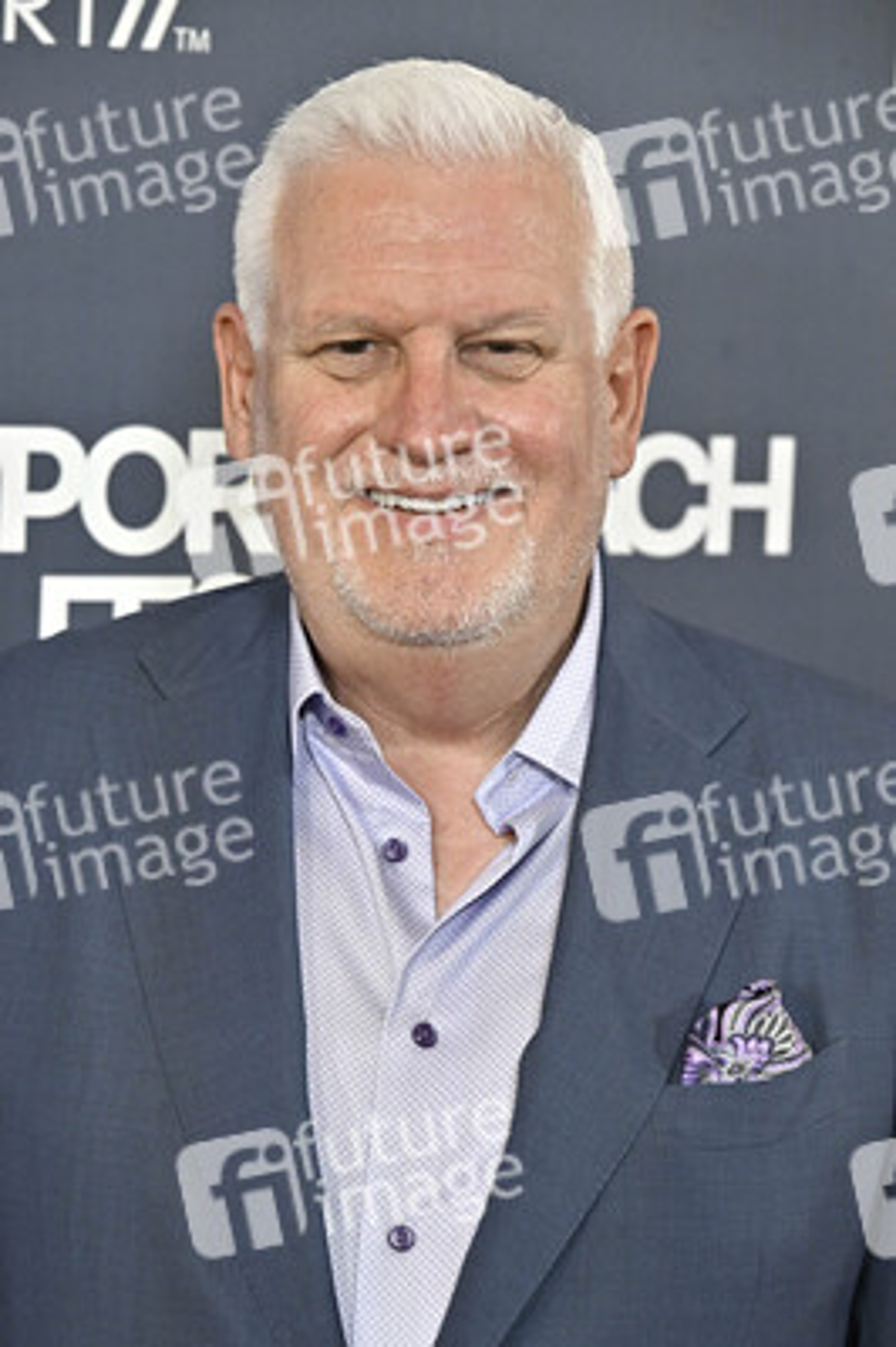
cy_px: 674
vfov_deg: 16.0
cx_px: 448
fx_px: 4787
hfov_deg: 10.7
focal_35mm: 128
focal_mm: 128
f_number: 5.6
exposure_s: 1/320
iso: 2500
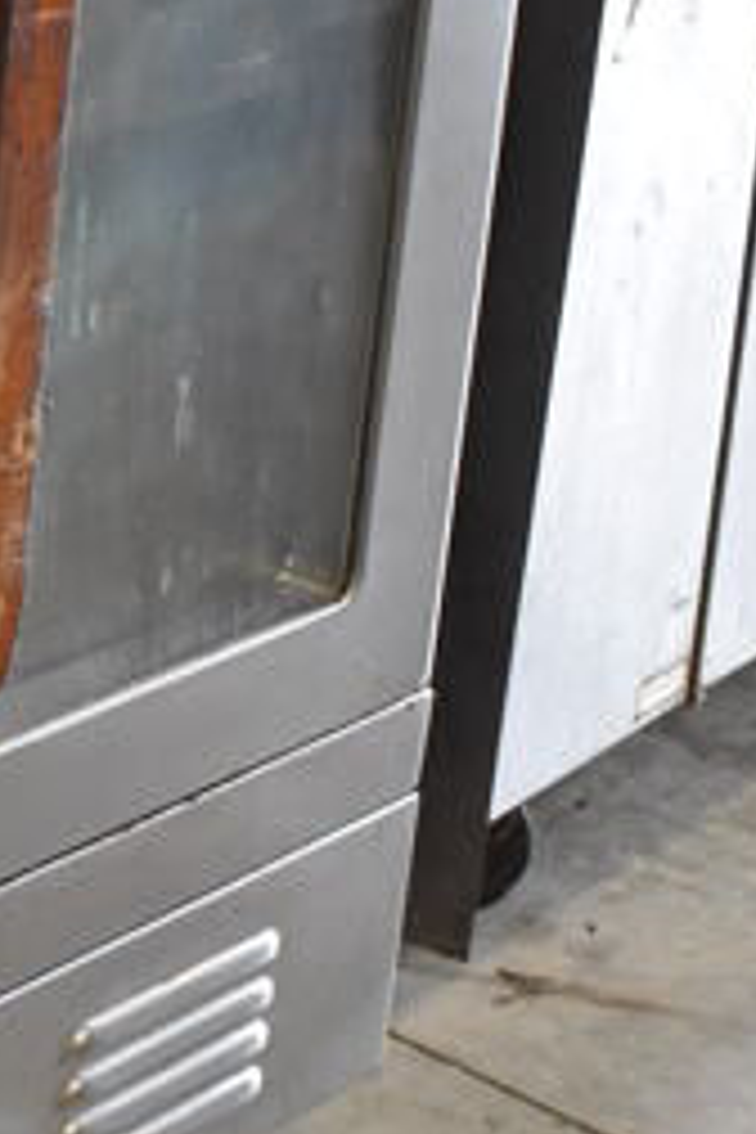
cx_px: -441
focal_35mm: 98
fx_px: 3087
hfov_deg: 13.1
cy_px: 353
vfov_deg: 20.7
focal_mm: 18
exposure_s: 1/125
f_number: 3.5
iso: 1800
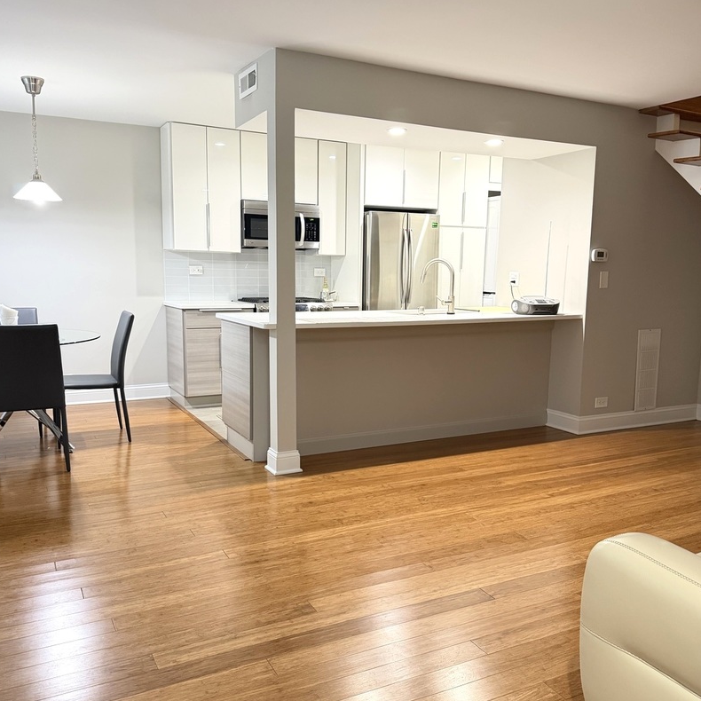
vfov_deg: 55.6
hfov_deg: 55.6
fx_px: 664
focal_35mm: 29
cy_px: 364
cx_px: 348
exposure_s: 1/60
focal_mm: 6.76
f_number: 1.78
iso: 500
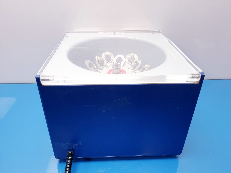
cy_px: 86
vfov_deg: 53.1
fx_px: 174
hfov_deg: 67.3
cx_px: 116
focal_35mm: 26
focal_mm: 4.3
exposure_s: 1/50
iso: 50
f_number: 2.4
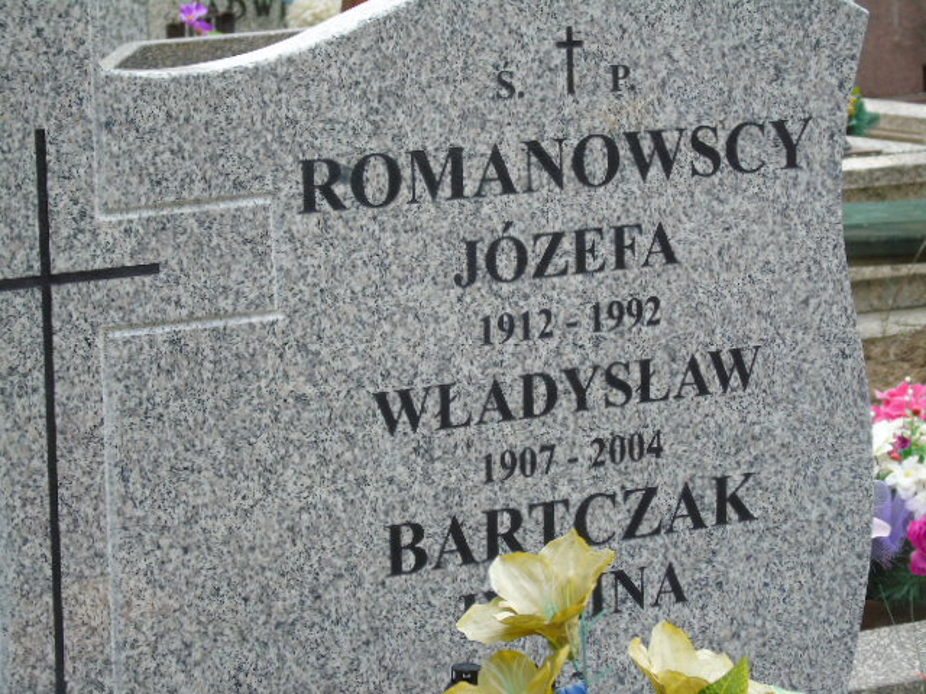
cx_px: 463
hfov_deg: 13.9
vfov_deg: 10.4
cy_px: 347
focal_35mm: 142
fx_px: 3799
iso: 200
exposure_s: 1/125
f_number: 4.7
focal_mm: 25
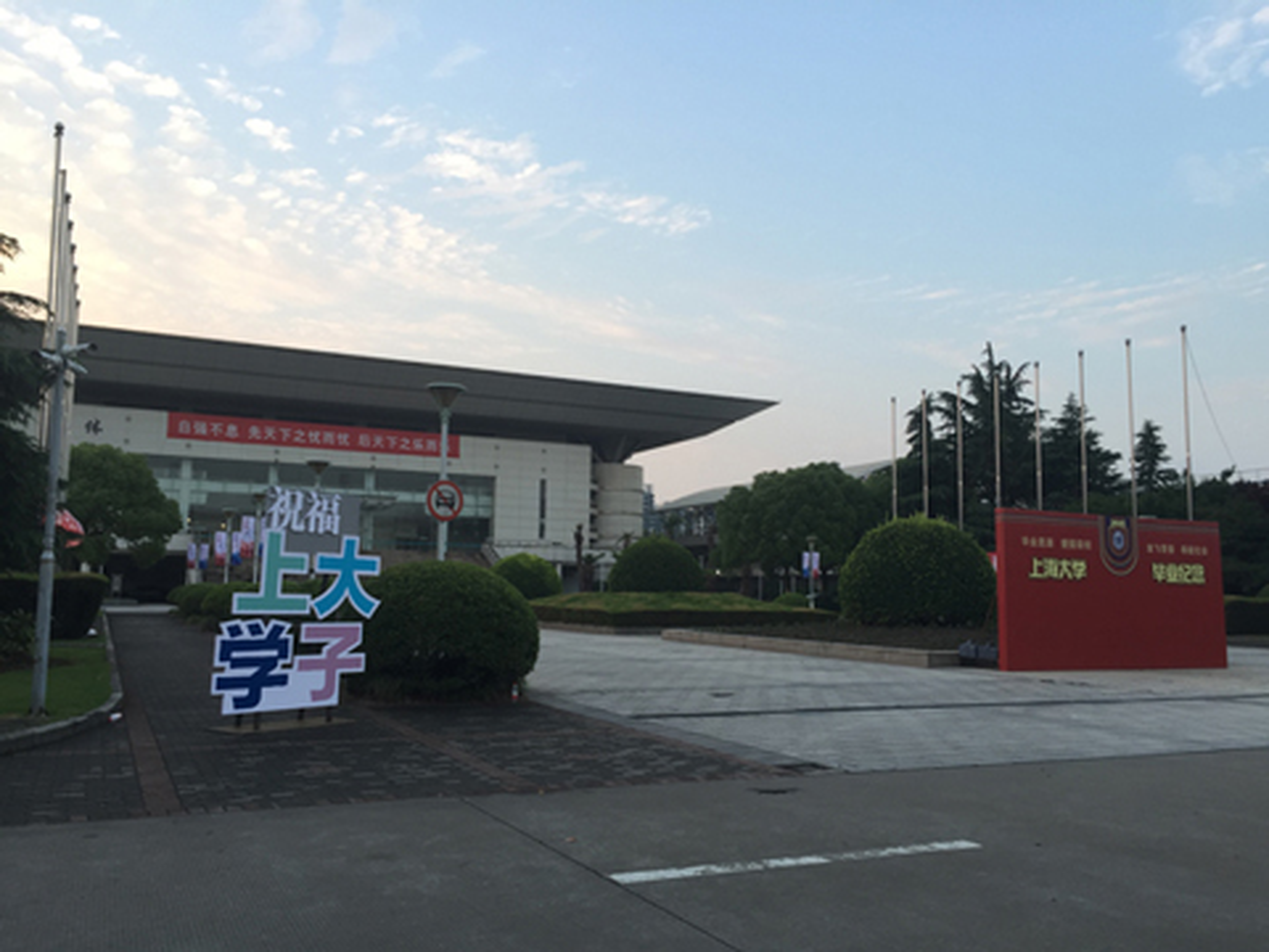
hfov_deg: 61.7
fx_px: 1063
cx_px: 634
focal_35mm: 29
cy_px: 476
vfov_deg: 48.2
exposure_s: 1/100
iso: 32
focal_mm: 4.15
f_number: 2.2
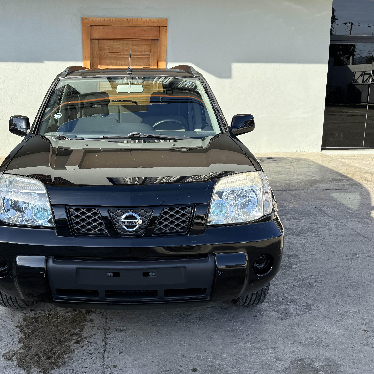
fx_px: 416
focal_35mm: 34
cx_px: 131
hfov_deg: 47.8
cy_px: 172
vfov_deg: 48.4
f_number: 1.78
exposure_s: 1/1361
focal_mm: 6.76
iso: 80
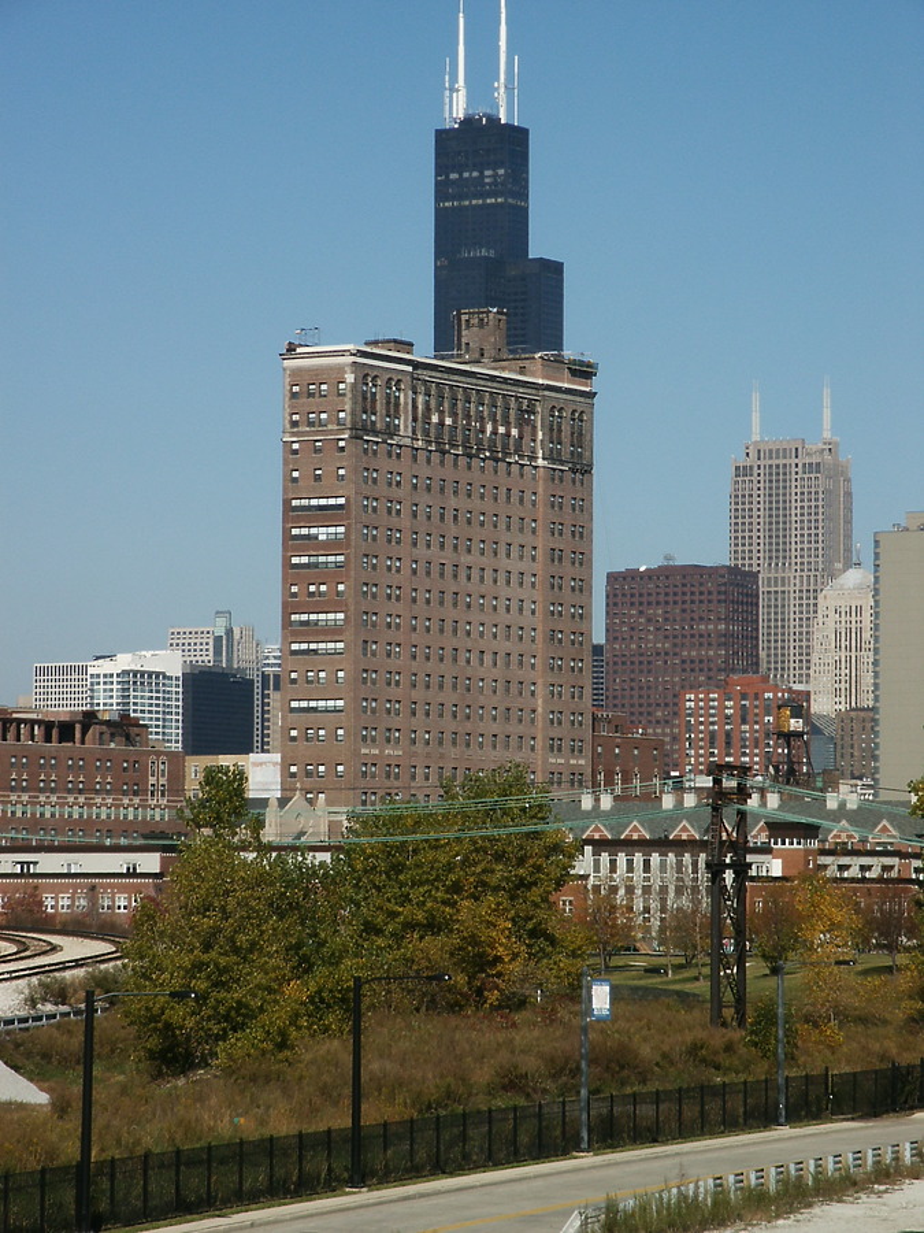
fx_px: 4947
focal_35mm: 139
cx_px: 462
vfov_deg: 14.2
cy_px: 616
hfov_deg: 10.7
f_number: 8
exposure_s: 1/350
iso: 64
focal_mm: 28.23
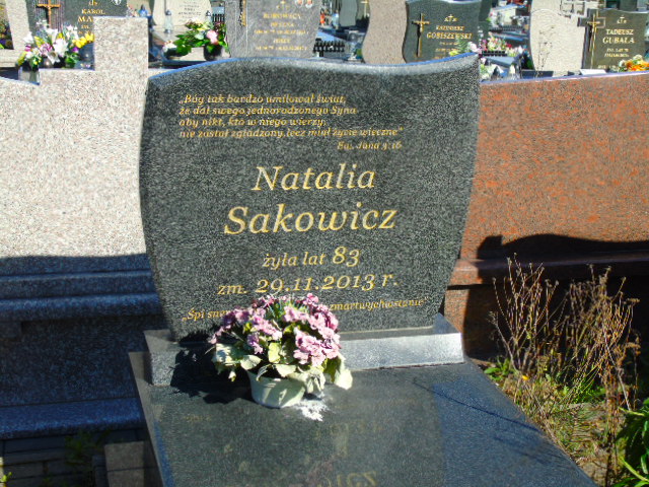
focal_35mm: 54
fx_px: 1012
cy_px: 244
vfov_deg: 27.0
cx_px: 324
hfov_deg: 35.5
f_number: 4.3
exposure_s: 1/400
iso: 80
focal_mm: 9.6
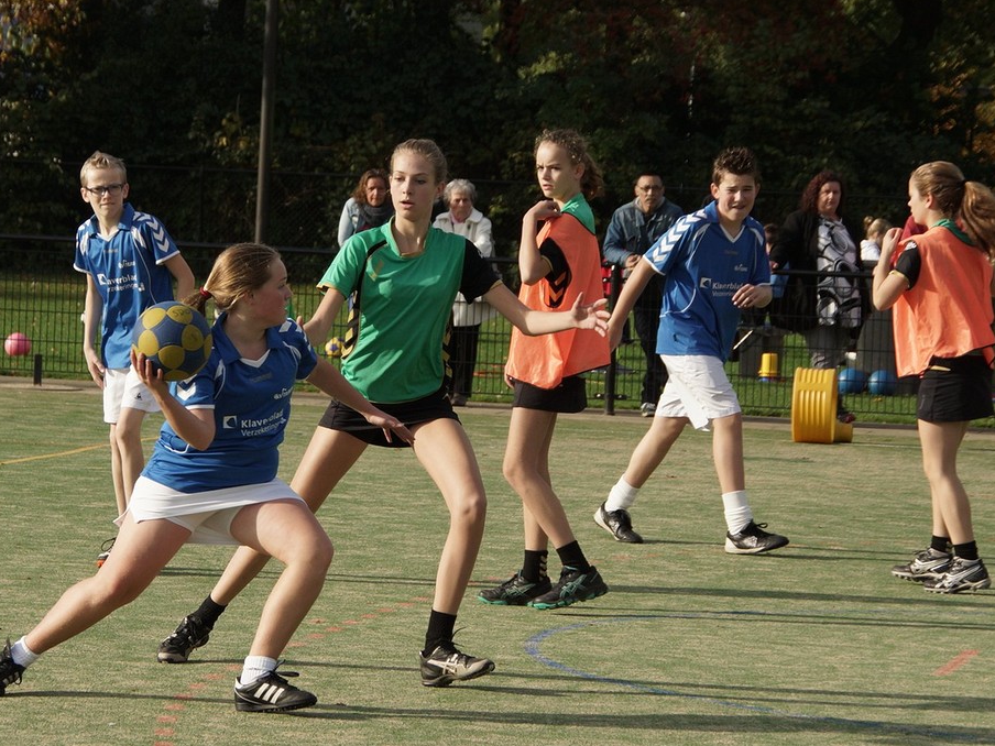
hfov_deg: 16.1
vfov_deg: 12.1
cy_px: 372
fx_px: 3522
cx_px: 490
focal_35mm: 123
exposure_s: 1/640
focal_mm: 75
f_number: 6.3
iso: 200
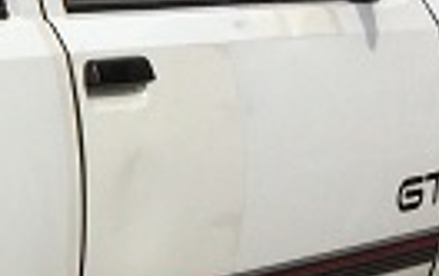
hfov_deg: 11.2
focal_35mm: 167
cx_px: -481
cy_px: 191
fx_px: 2001
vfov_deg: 7.9
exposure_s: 1/3425
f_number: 2.2
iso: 32
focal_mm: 4.15
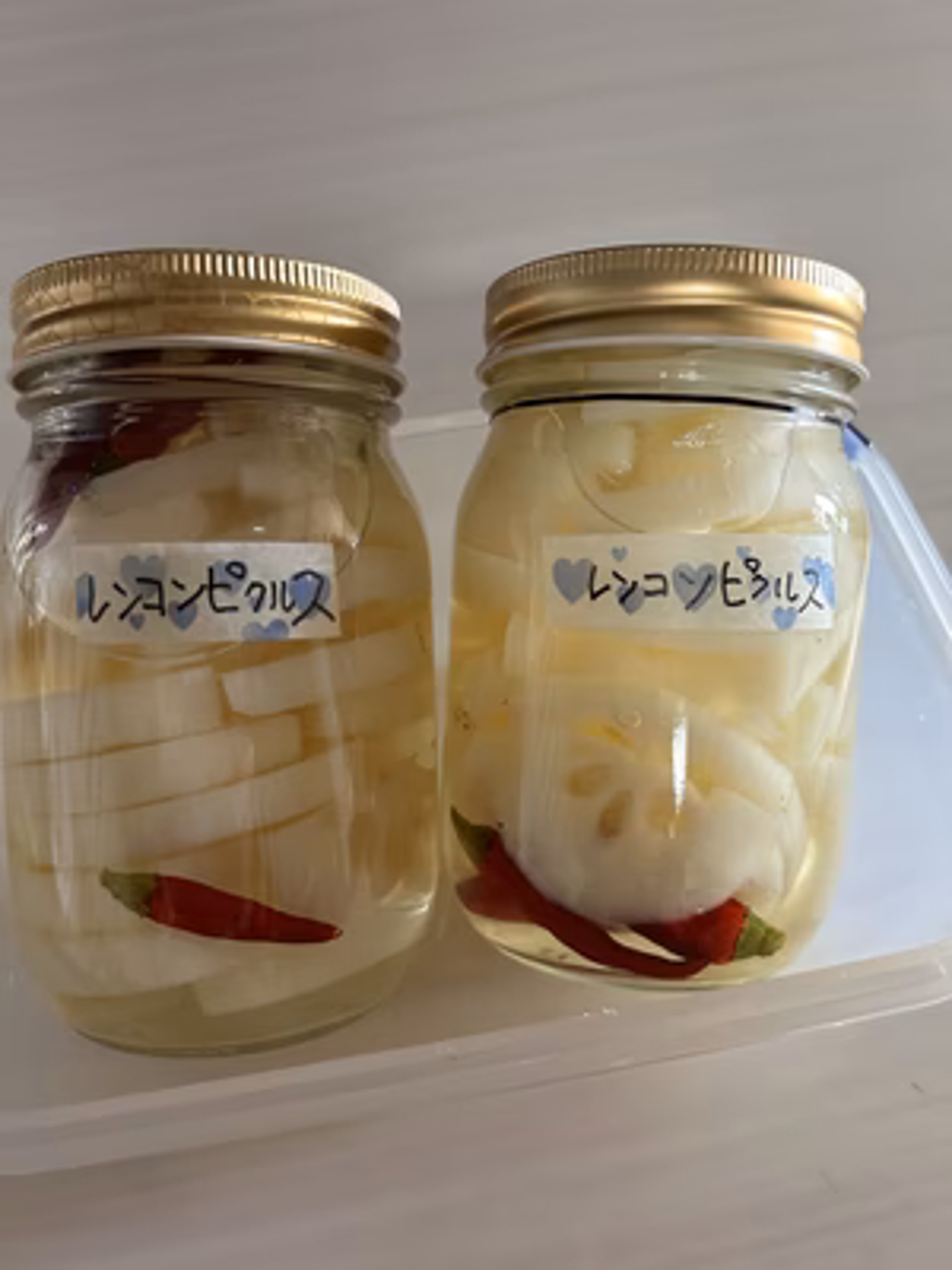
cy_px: 635
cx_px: 476
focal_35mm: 26
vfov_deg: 67.3
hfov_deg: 53.1
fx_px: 953
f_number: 1.5
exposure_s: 1/60
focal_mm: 5.7
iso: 320
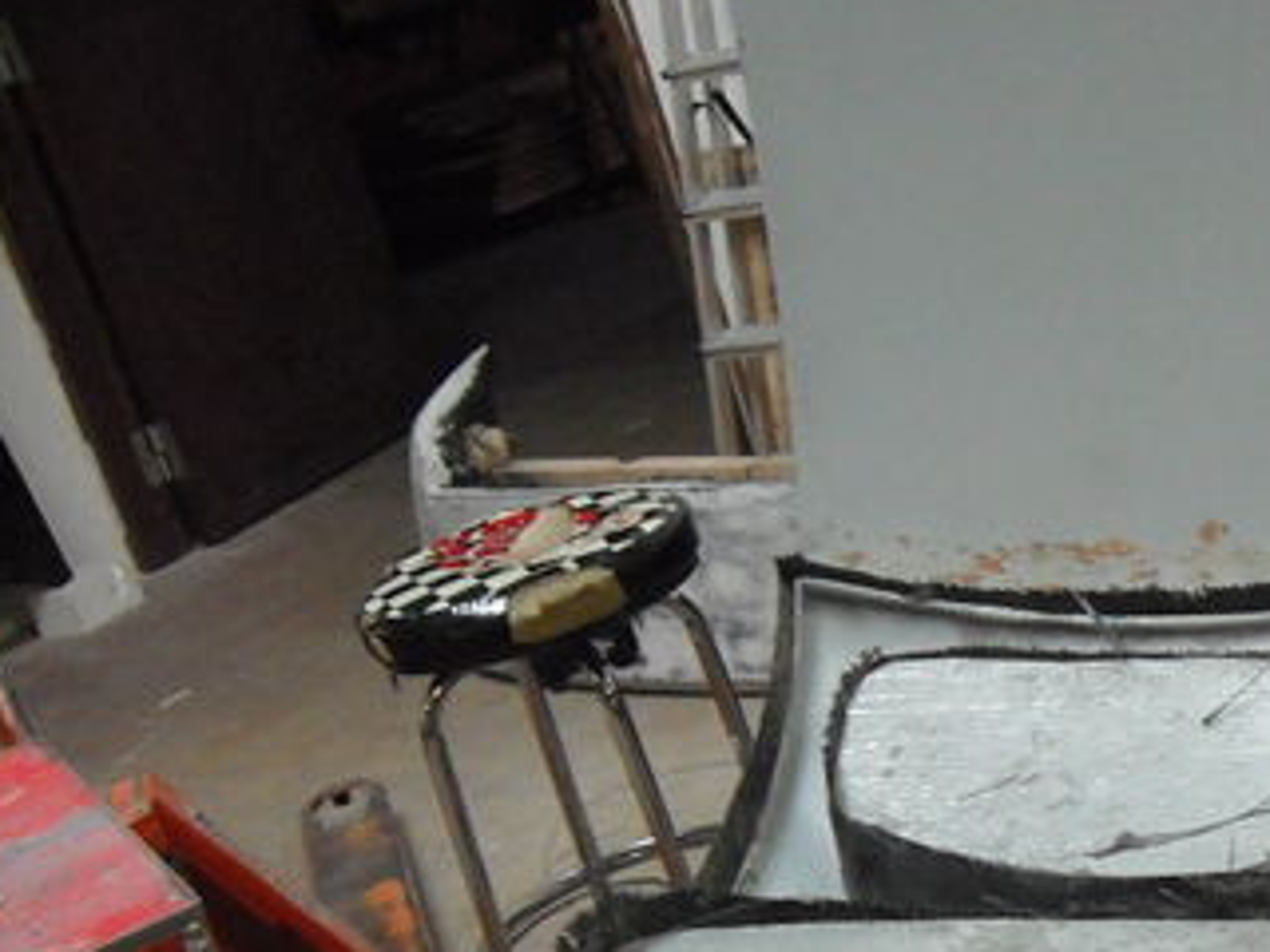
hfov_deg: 25.1
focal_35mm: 74
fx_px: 2715
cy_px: 900
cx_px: 1254
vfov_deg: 19.4
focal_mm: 6.2
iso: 640
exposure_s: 1/50
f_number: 2.7
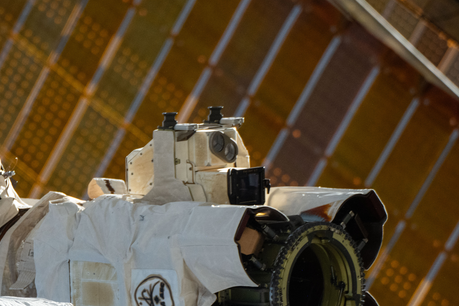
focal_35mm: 499
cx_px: -17
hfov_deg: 4.1
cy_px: 352
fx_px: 6362
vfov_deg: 2.8
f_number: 7.1
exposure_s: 1/5000
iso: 1600
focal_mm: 210
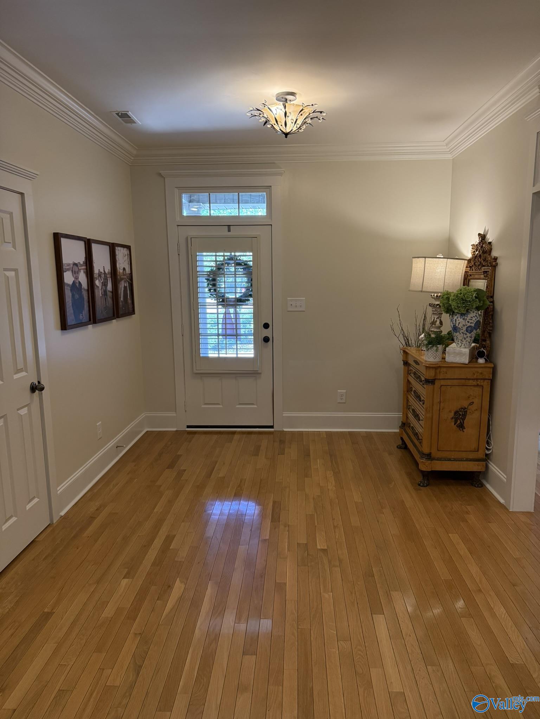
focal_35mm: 24
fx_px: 499
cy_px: 360
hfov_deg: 56.8
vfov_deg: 71.6
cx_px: 270
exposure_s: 1/120
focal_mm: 6.76
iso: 320
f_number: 1.78
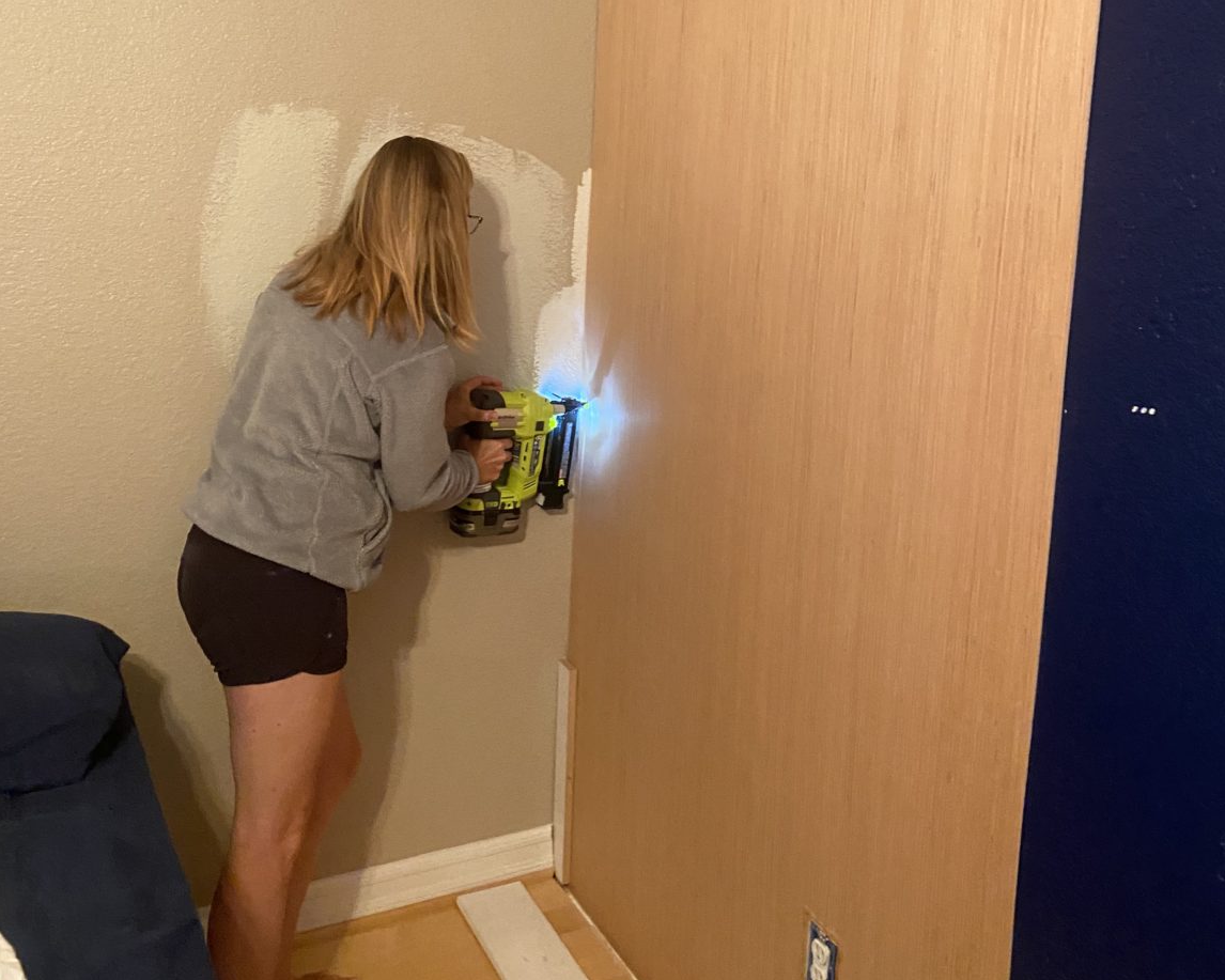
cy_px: 290
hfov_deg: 52.8
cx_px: 612
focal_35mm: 34
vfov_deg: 42.5
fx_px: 1233
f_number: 1.8
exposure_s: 1/30
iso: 640
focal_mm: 4.25
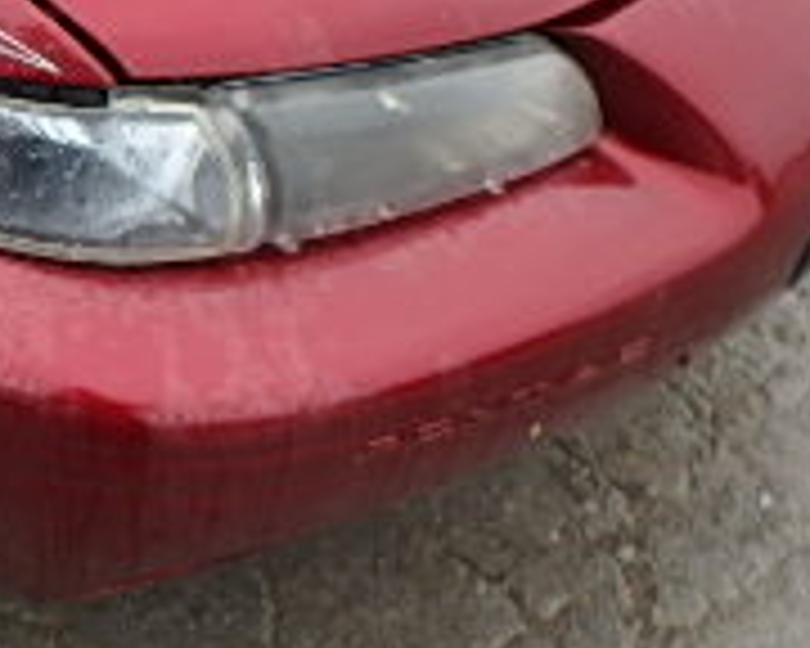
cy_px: -198
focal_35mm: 73
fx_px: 1750
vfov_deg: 19.3
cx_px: -315
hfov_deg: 22.5
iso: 125
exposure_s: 1/160
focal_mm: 3.7
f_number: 3.5
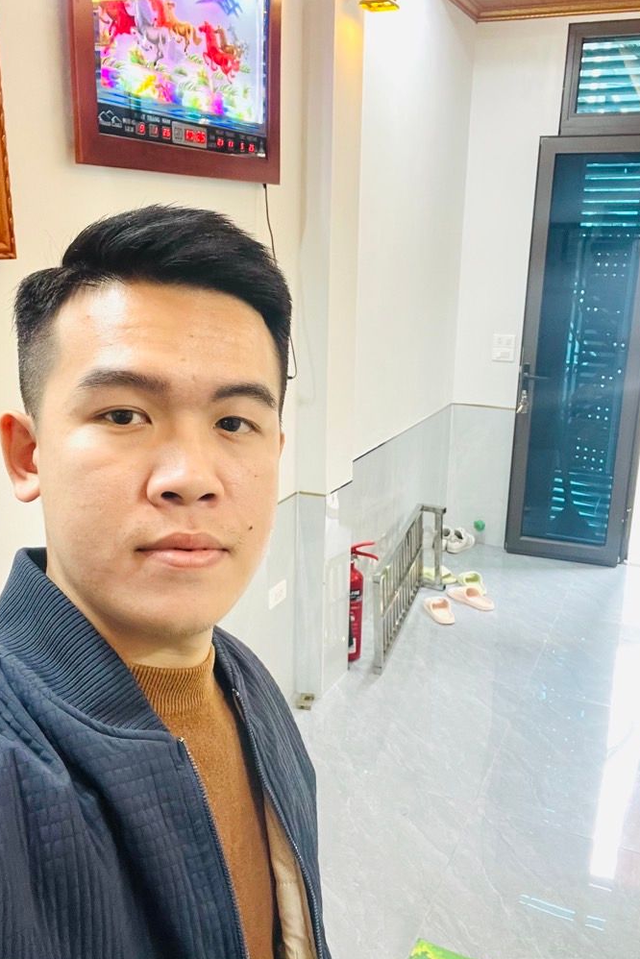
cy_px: 475
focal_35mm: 32
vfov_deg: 58.7
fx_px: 853
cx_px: 316
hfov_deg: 41.1
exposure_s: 1/50
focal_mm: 2.71
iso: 200
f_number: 2.2
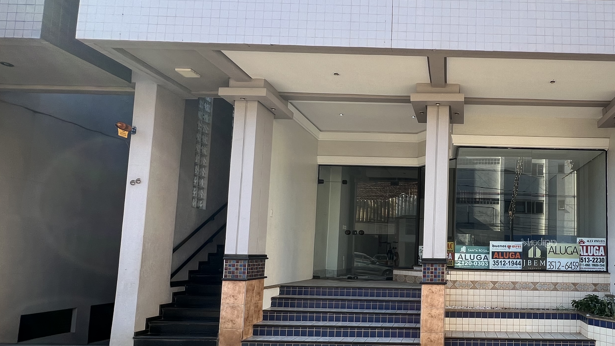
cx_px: 465
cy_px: 224
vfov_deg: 48.9
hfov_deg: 72.9
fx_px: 375
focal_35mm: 23
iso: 32
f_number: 1.8
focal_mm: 1.57
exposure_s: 1/108
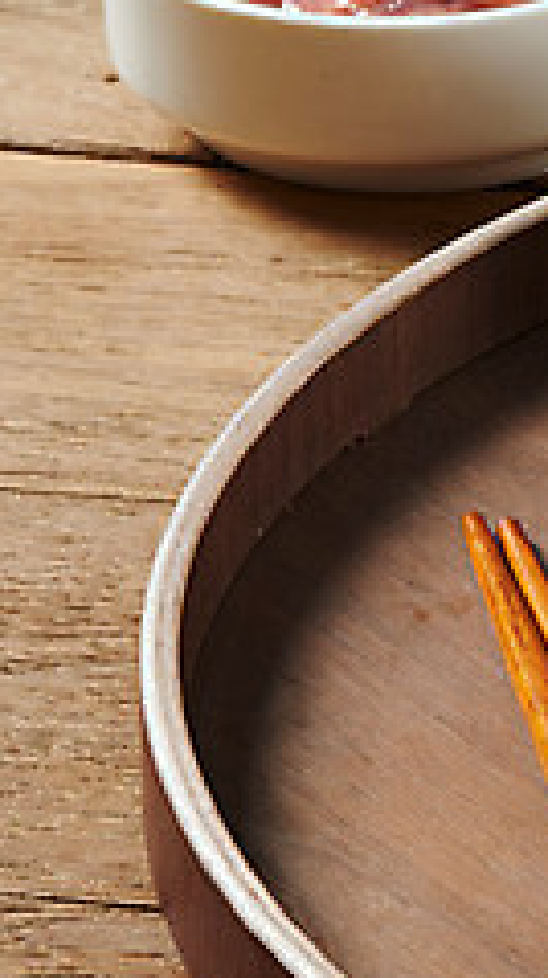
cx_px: 1082
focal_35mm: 276
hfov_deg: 4.3
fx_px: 7147
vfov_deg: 7.8
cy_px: 417
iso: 250
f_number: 22
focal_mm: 105
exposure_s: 1/125
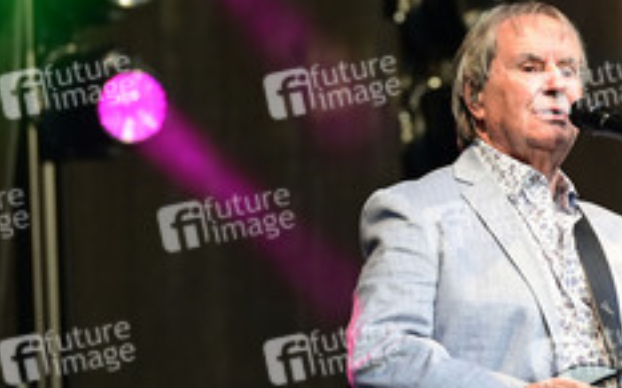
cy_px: 287
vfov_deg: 3.3
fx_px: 6659
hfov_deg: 5.3
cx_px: 528
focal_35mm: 393
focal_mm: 200
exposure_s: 1/400
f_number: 4.5
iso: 320
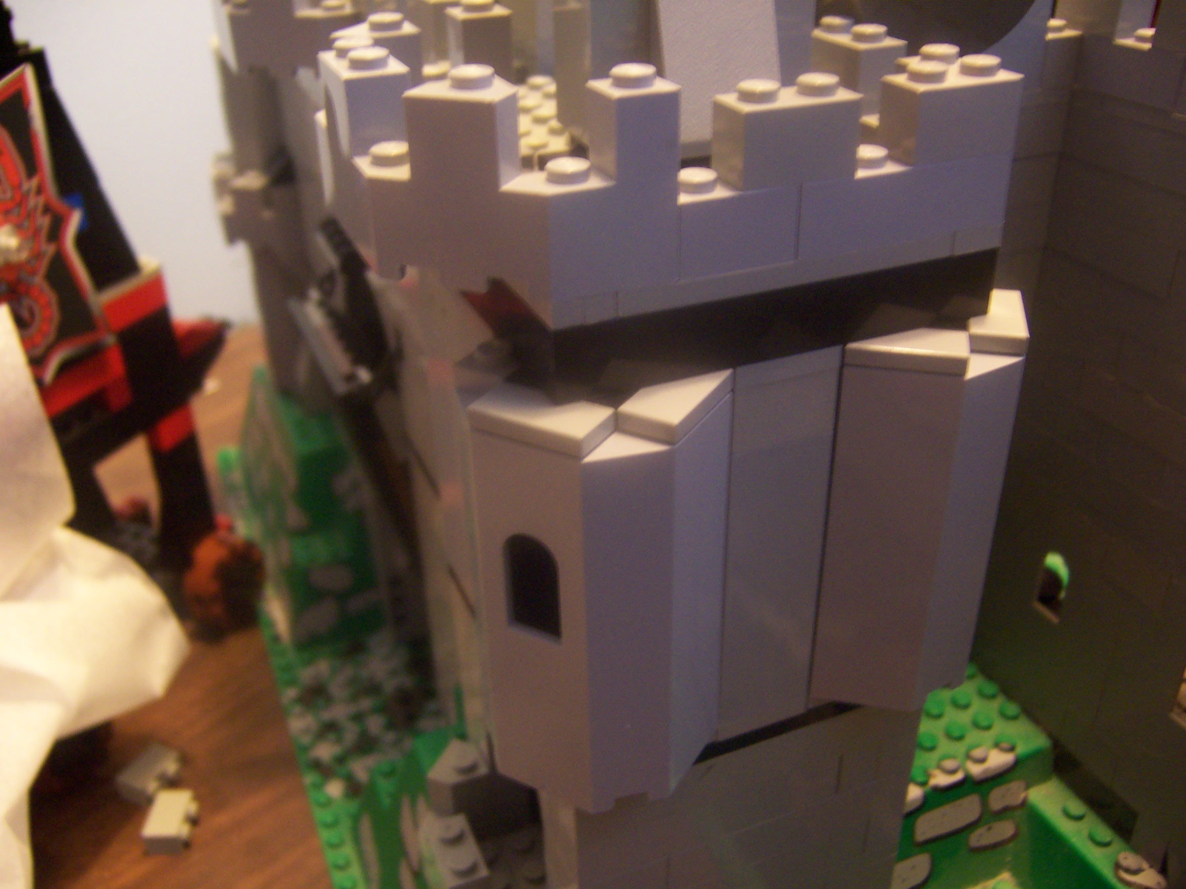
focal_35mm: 33
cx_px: 593
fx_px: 1131
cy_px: 444
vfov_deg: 42.9
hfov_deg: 55.4
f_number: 2.8
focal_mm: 5.5
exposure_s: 1/8
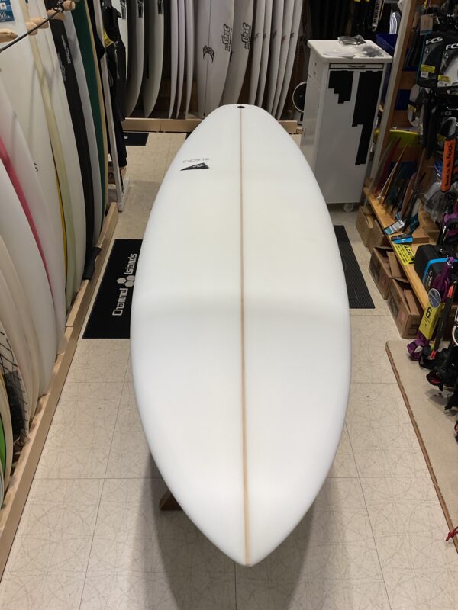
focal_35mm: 29
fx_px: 512
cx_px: 229
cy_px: 305
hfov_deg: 48.2
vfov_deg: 61.7
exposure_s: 1/149
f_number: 1.8
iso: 16
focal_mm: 3
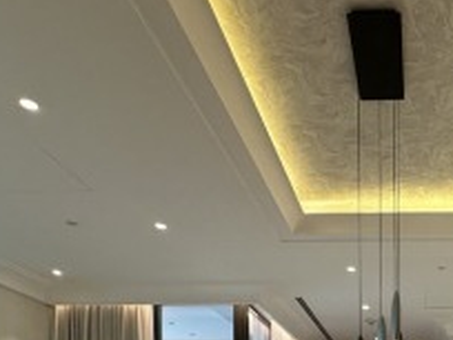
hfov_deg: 40.8
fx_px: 550
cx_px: 421
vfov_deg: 27.3
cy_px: 467
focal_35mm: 42
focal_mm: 2.22
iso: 160
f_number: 2.2
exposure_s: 1/100
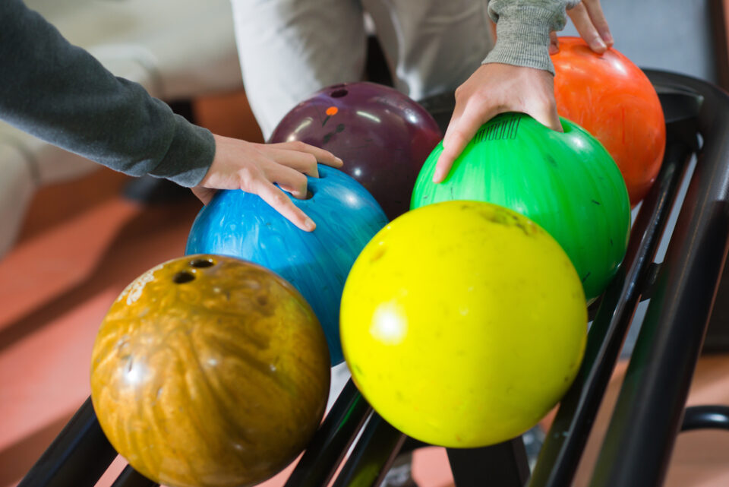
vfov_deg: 16.1
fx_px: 1722
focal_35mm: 85
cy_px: 244
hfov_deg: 23.9
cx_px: 364
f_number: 2.8
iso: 250
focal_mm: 85
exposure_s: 1/80
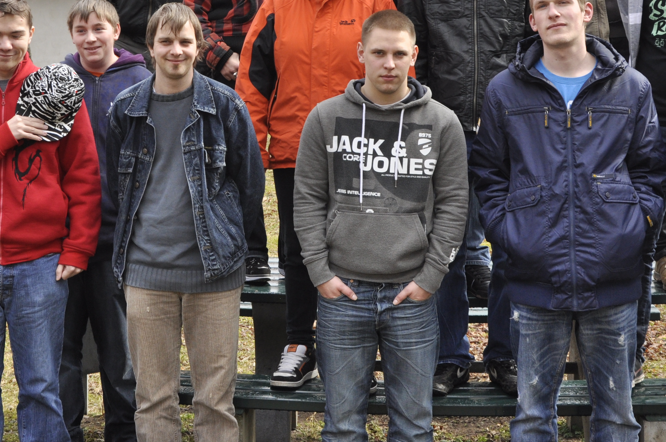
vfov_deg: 19.2
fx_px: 1292
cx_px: 261
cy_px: 80
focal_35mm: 70
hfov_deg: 28.8
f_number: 9
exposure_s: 1/200
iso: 400
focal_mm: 25
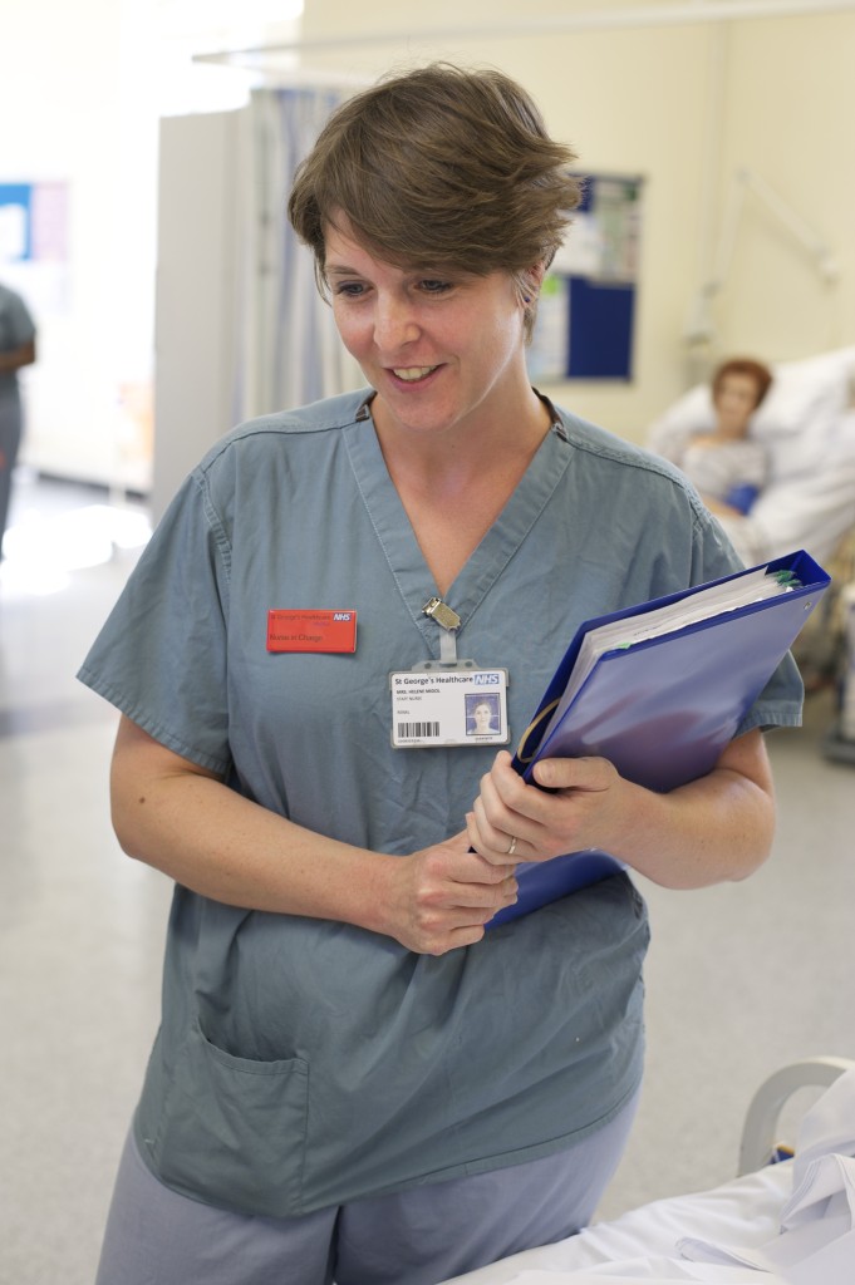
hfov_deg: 26.9
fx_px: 1784
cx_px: 428
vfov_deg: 39.6
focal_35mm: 50
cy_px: 642
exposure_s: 1/90
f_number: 4
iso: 400
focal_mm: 50
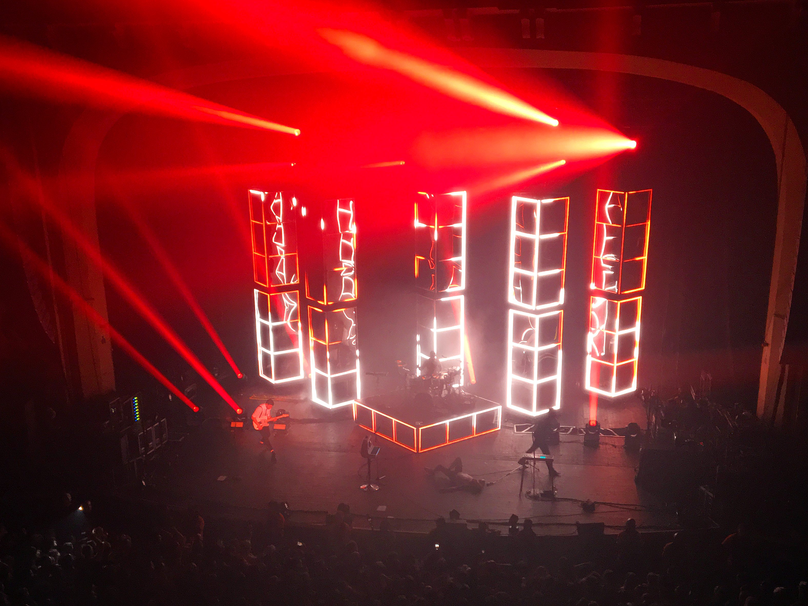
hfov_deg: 50.1
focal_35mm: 37
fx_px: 864
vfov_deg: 38.4
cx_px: 406
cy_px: 376
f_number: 2.2
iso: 125
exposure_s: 1/33
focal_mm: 4.15
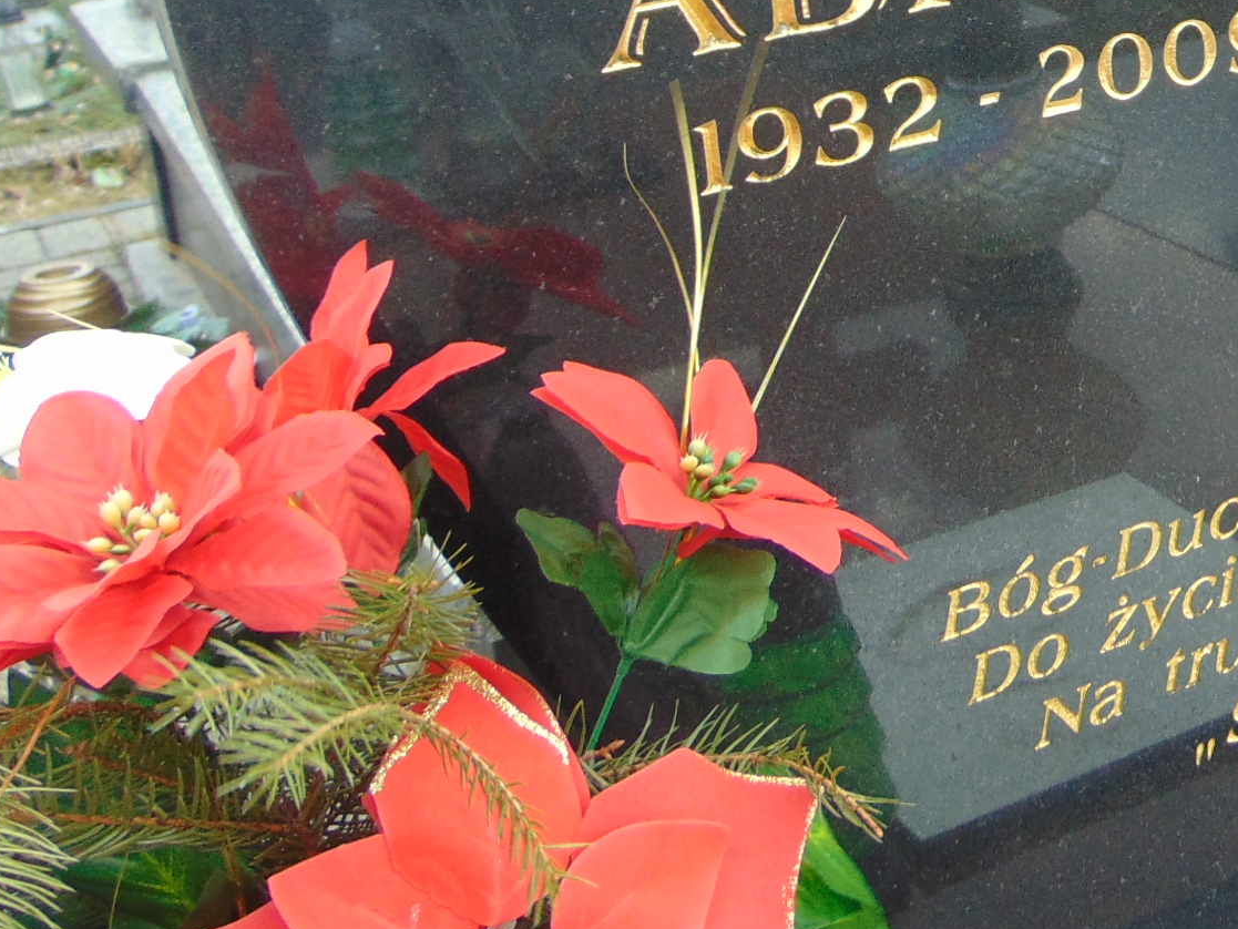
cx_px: 1247
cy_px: 69
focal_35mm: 58
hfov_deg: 30.8
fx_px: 2075
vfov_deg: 24.4
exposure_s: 1/60
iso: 80
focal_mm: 4.5
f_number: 3
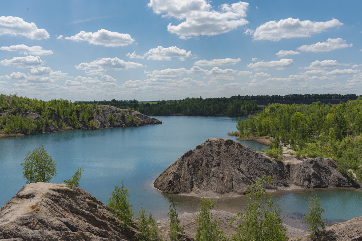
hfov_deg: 58.7
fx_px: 322
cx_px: 180
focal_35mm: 32
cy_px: 124
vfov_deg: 41.1
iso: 250
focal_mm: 31
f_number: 10
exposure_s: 1/800
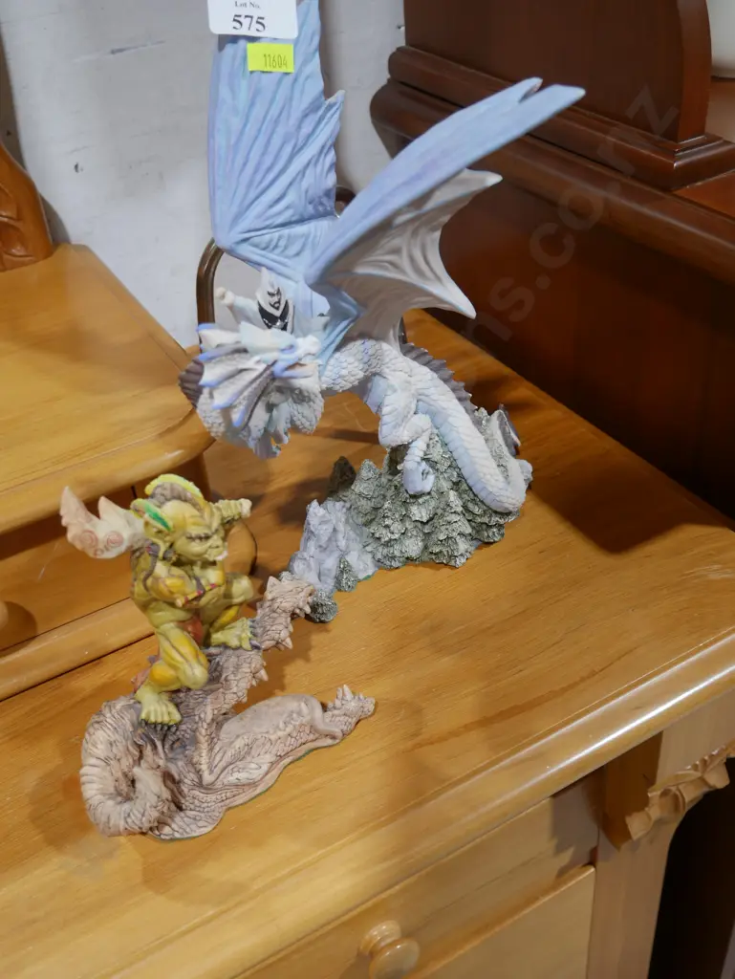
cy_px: 490
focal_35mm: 36
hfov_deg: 39.7
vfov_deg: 51.3
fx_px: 1018
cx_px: 368
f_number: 4
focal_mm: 18
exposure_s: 1/60
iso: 400
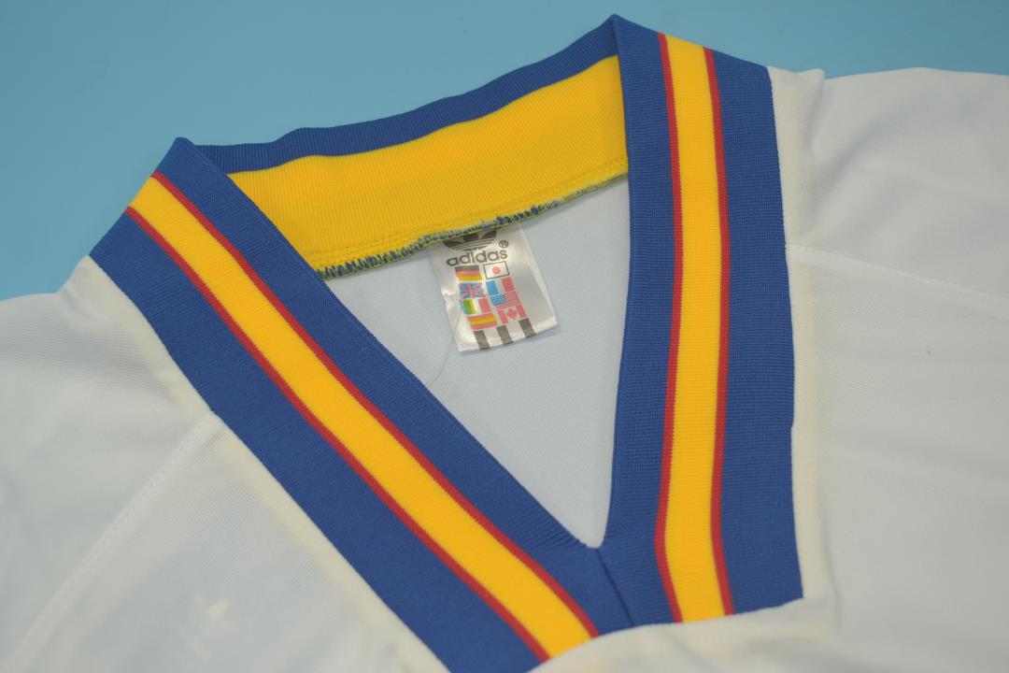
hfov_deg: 38.9
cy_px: 336
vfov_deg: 26.5
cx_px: 504
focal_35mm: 51
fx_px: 1429
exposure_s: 1/125
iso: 200
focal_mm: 34
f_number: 5
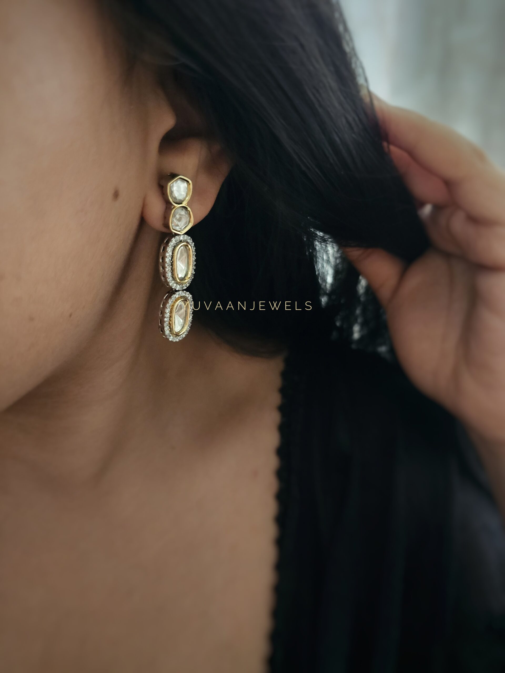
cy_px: 336
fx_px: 447
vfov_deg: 73.9
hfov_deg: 58.9
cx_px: 252
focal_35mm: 23
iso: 640
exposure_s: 1/35
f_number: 1.7
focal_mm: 6.3
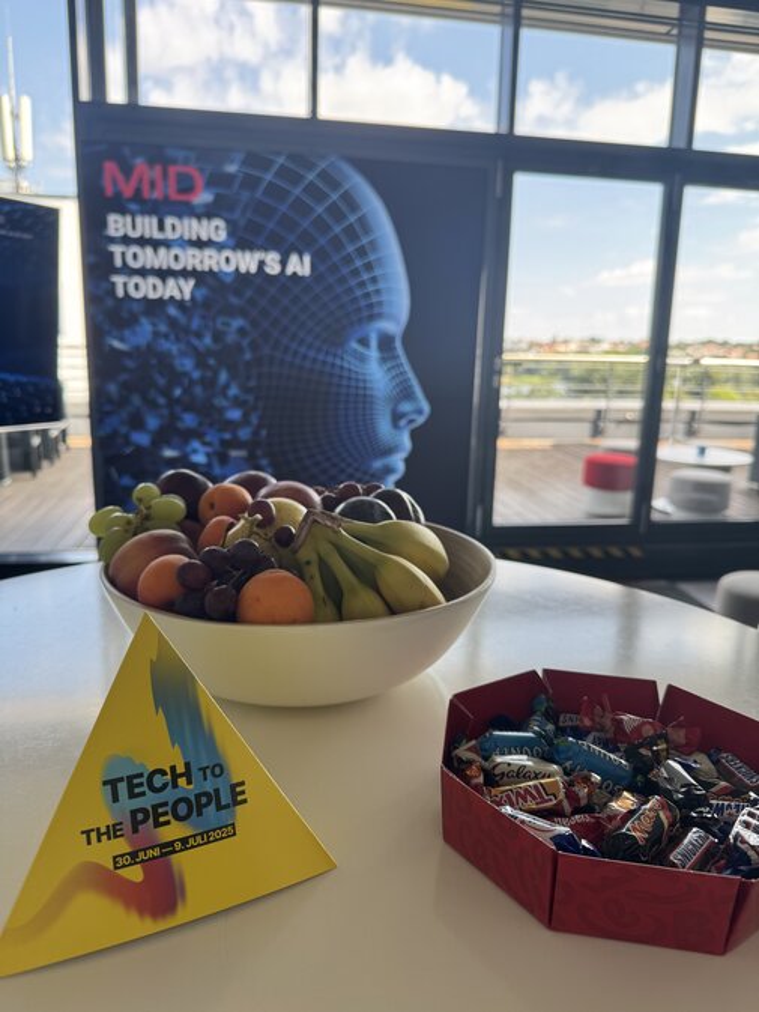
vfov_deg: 71.6
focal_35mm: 24
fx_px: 701
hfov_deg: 56.8
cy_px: 506
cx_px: 380
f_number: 1.78
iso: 64
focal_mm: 6.76
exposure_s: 1/139
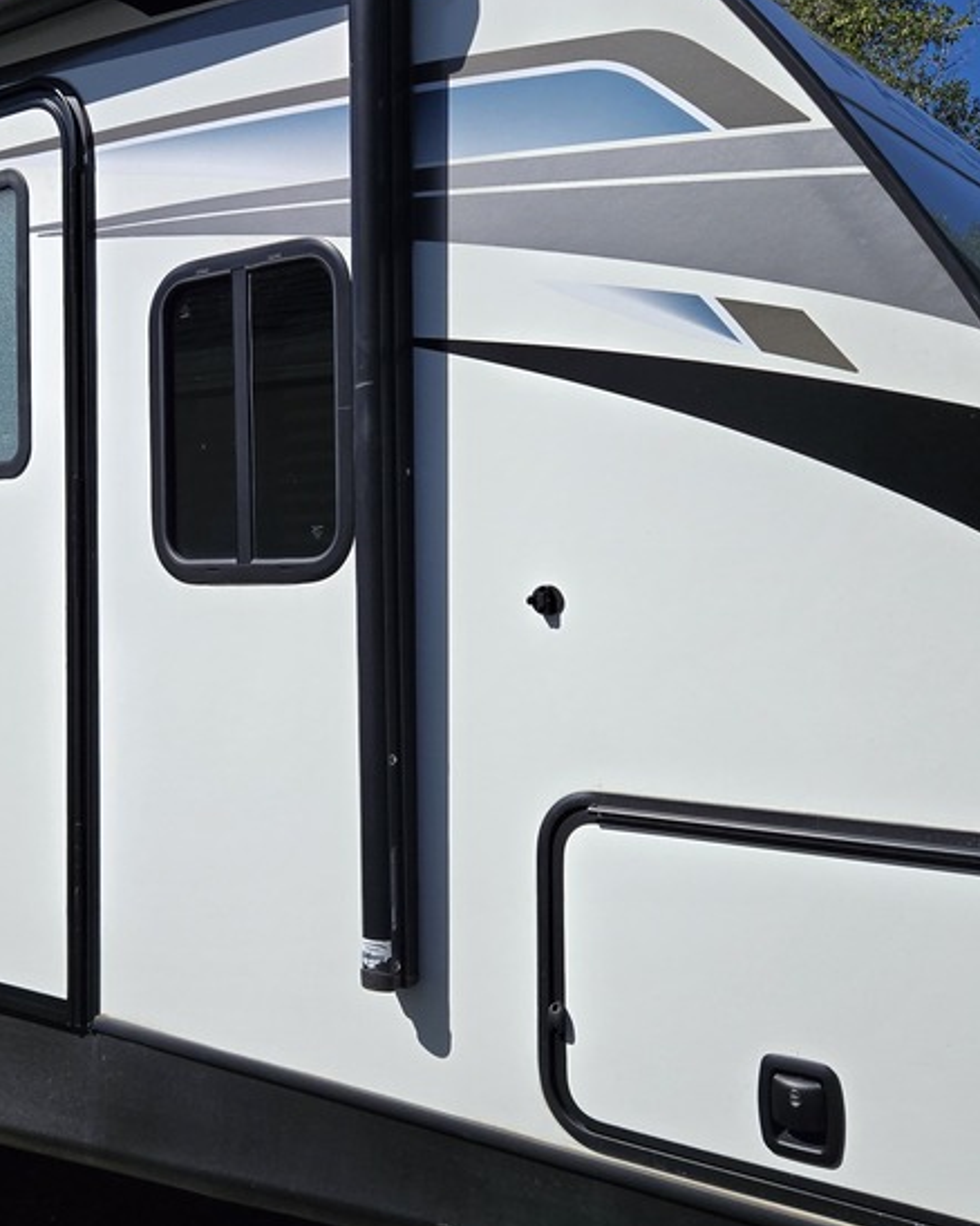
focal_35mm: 41
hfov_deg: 36.2
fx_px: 1487
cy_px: 559
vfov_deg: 44.8
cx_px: 347
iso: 25
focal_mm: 5.4
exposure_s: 1/3345
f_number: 1.8
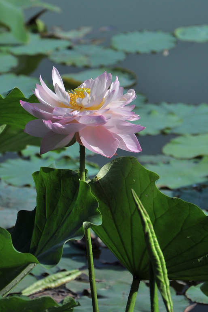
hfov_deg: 7.4
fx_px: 1600
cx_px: 121
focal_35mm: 185
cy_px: 142
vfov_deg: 11.1
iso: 200
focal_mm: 105
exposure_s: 1/500
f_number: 5.6
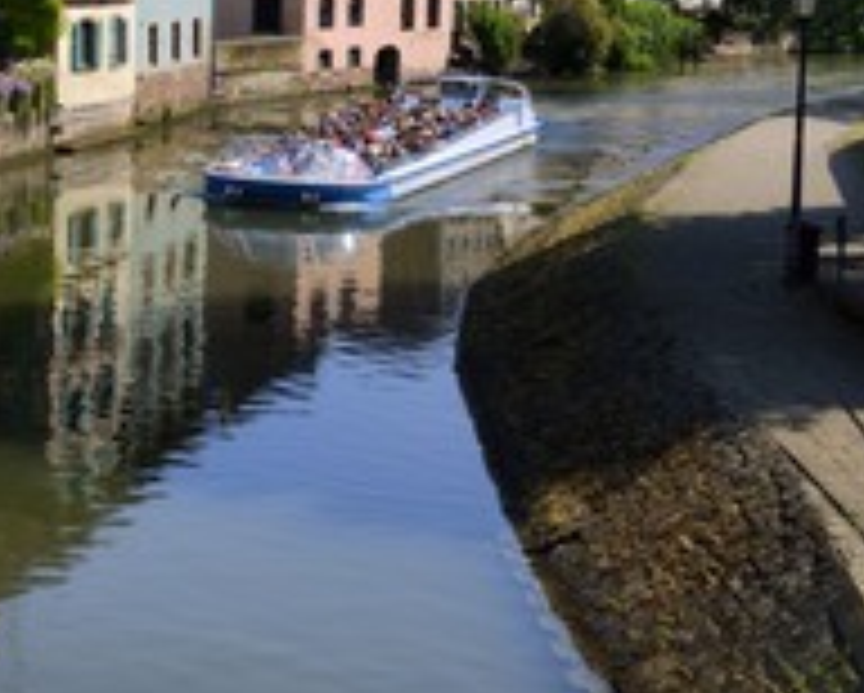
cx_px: 54
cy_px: 144
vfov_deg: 19.5
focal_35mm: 78
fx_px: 1997
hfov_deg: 23.6
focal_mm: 38
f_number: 11
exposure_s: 1/250
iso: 200
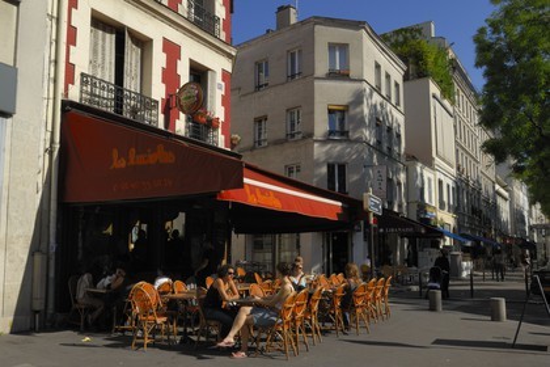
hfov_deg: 57.2
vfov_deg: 40.0
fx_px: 504
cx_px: 275
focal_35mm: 33
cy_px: 184
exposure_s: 1/125
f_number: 13
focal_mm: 22
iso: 100
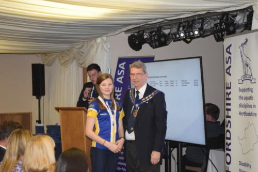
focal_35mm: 82
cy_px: 86
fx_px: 591
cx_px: 129
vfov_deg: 16.5
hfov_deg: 24.6
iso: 3200
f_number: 5.6
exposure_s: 1/60
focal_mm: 55
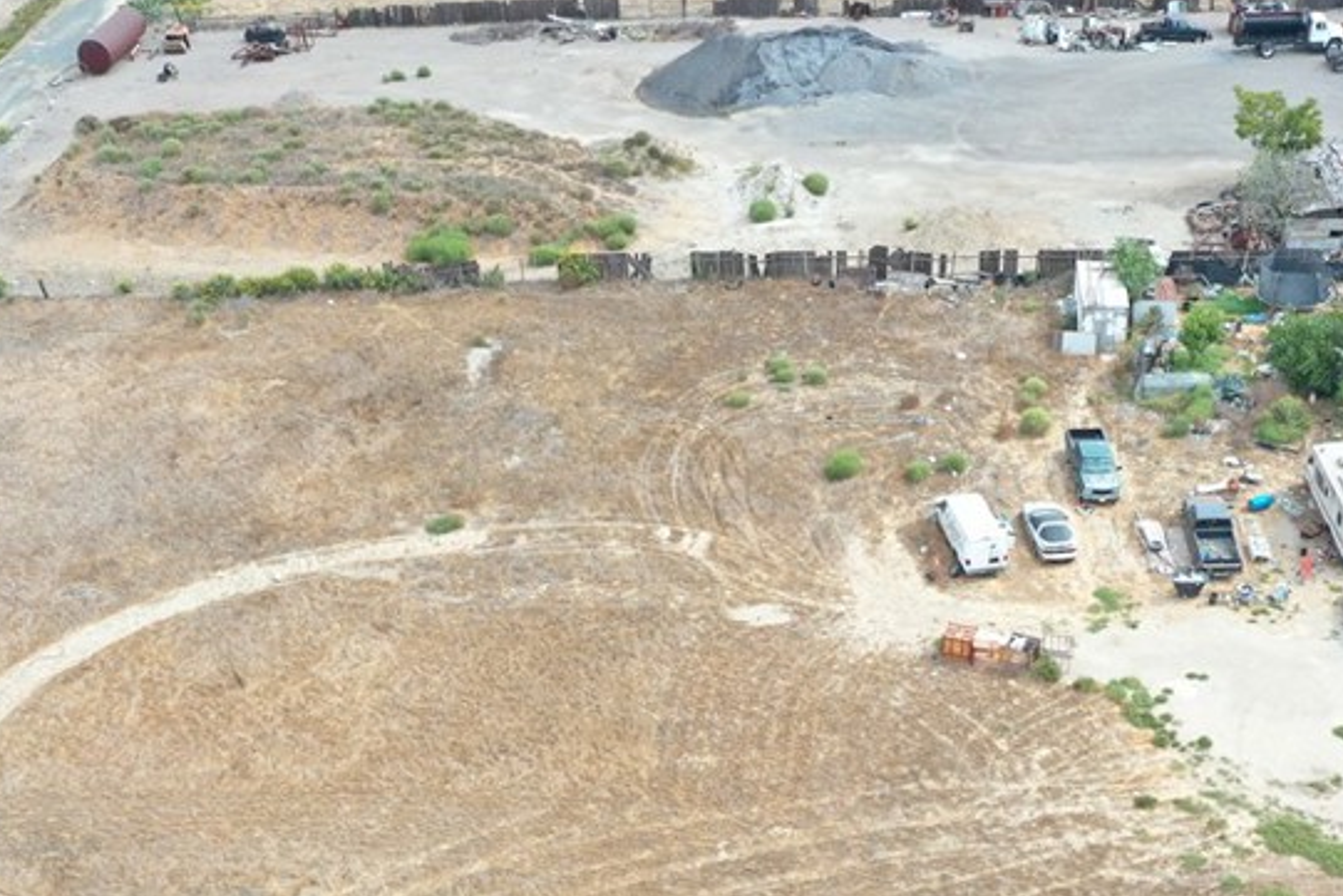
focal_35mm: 53
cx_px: 797
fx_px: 1978
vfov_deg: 24.9
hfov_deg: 37.4
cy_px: 771
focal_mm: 10.26
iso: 100
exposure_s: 1/200
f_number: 4.5
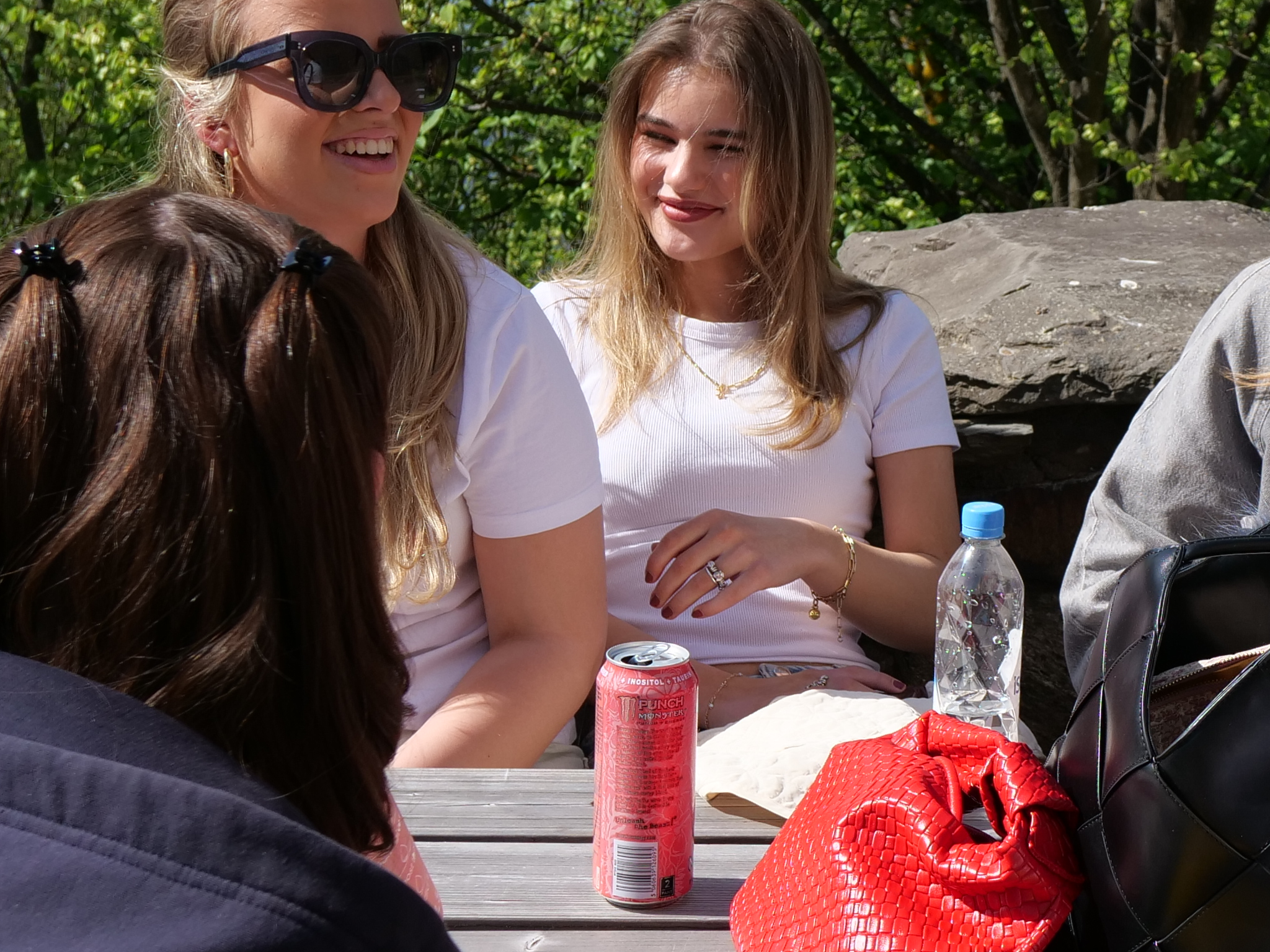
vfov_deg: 18.2
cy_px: 447
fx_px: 2972
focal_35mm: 81
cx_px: 1172
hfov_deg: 23.4
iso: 200
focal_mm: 16
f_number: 4.5
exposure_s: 1/1300
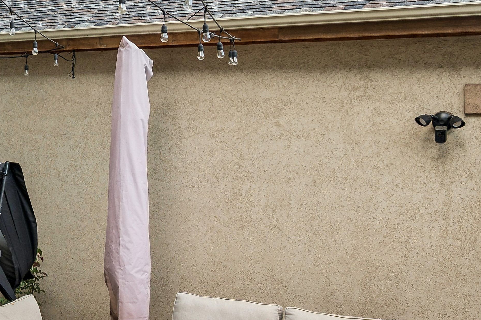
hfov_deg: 32.6
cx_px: 5
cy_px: 209
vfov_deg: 23.8
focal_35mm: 57
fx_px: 756
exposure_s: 1/250
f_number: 5.6
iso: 200
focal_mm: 17.5
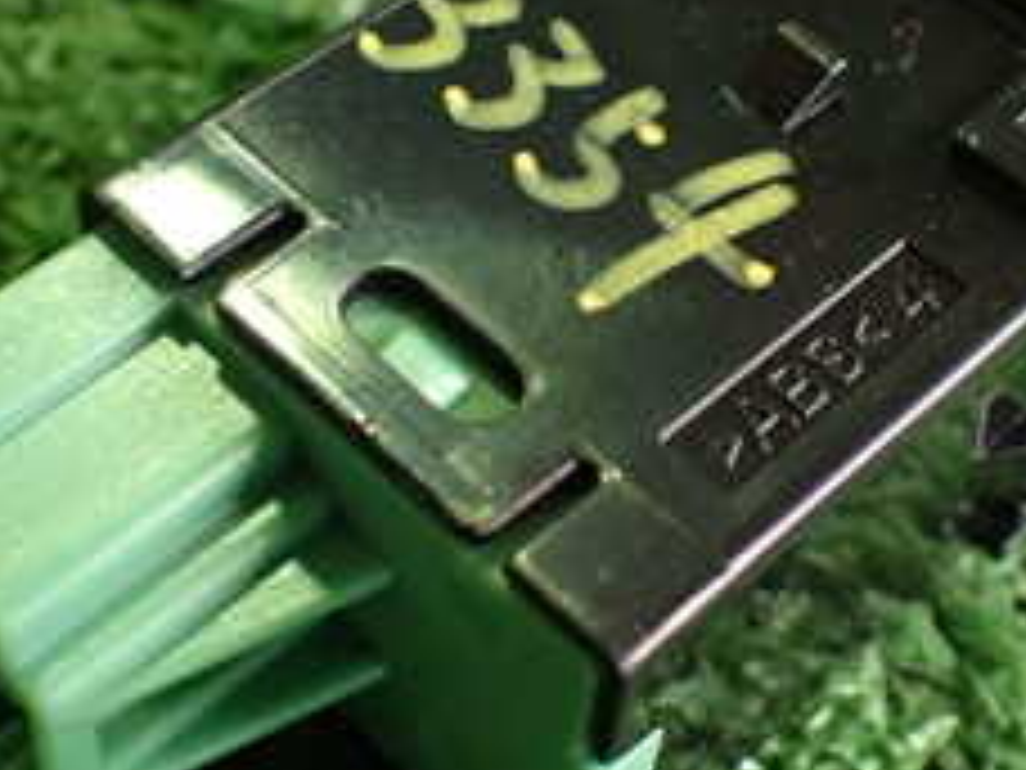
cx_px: 616
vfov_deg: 18.7
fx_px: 2342
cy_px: 342
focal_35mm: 79
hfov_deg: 24.7
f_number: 2.3
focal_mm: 5.4
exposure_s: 1/125
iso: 800
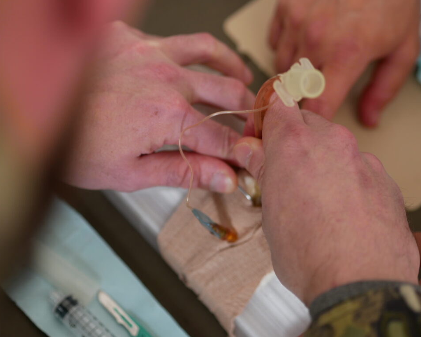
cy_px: 169
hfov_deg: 20.4
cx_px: 198
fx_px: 1171
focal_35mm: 94
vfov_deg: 16.4
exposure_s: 1/125
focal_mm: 45
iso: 320
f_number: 1.8
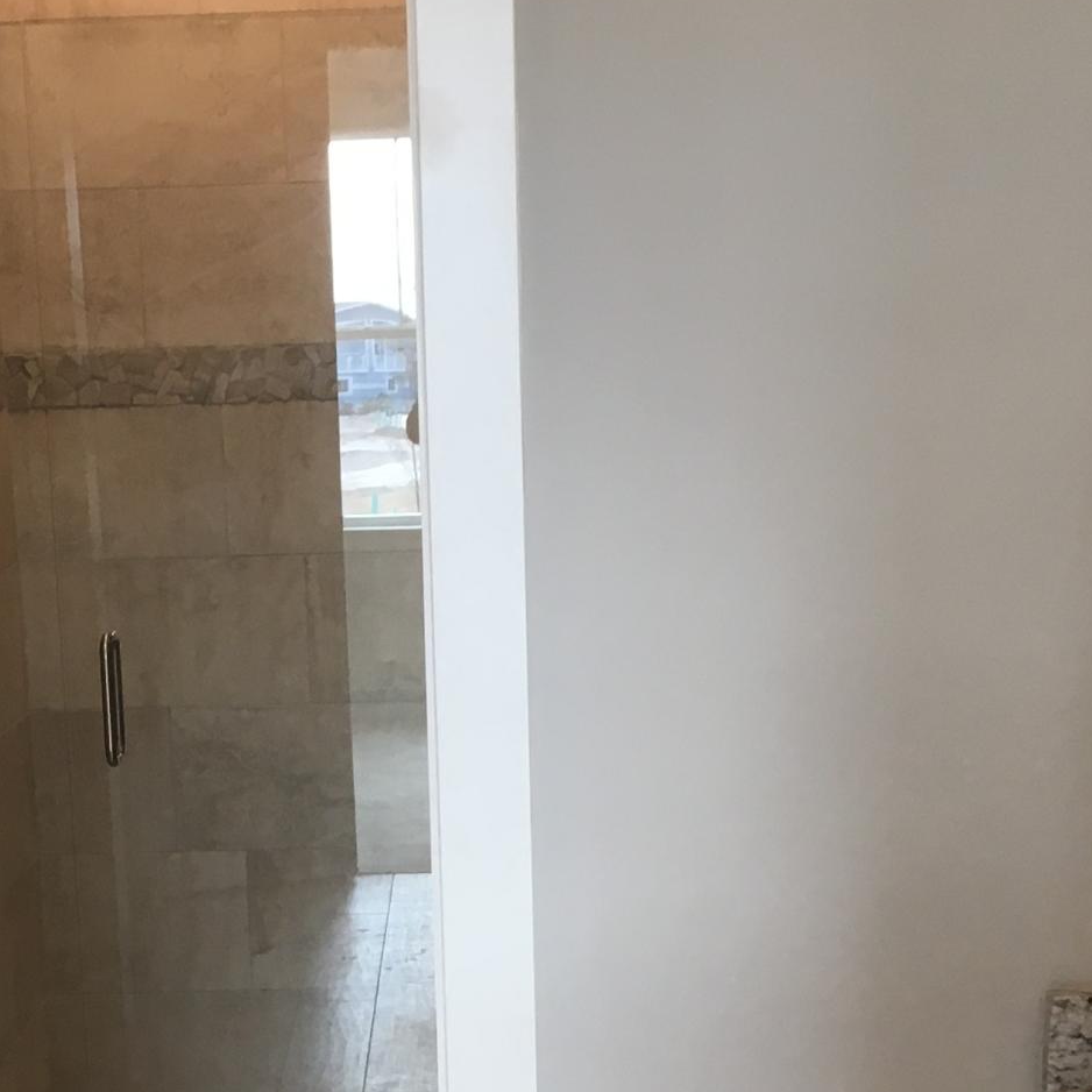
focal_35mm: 82
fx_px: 2927
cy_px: 1201
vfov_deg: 20.2
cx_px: 404
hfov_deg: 21.1
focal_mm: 4.15
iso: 32
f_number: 2.2
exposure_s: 1/30
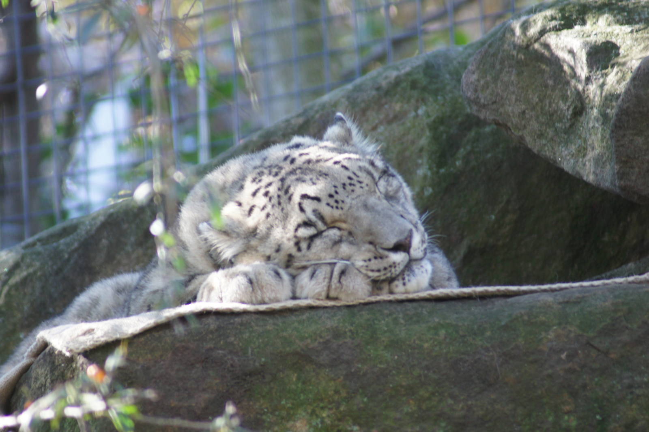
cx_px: 324
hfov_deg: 4.6
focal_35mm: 450
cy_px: 216
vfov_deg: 3.1
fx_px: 8108
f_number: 5.6
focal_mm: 300
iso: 400
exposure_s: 1/30
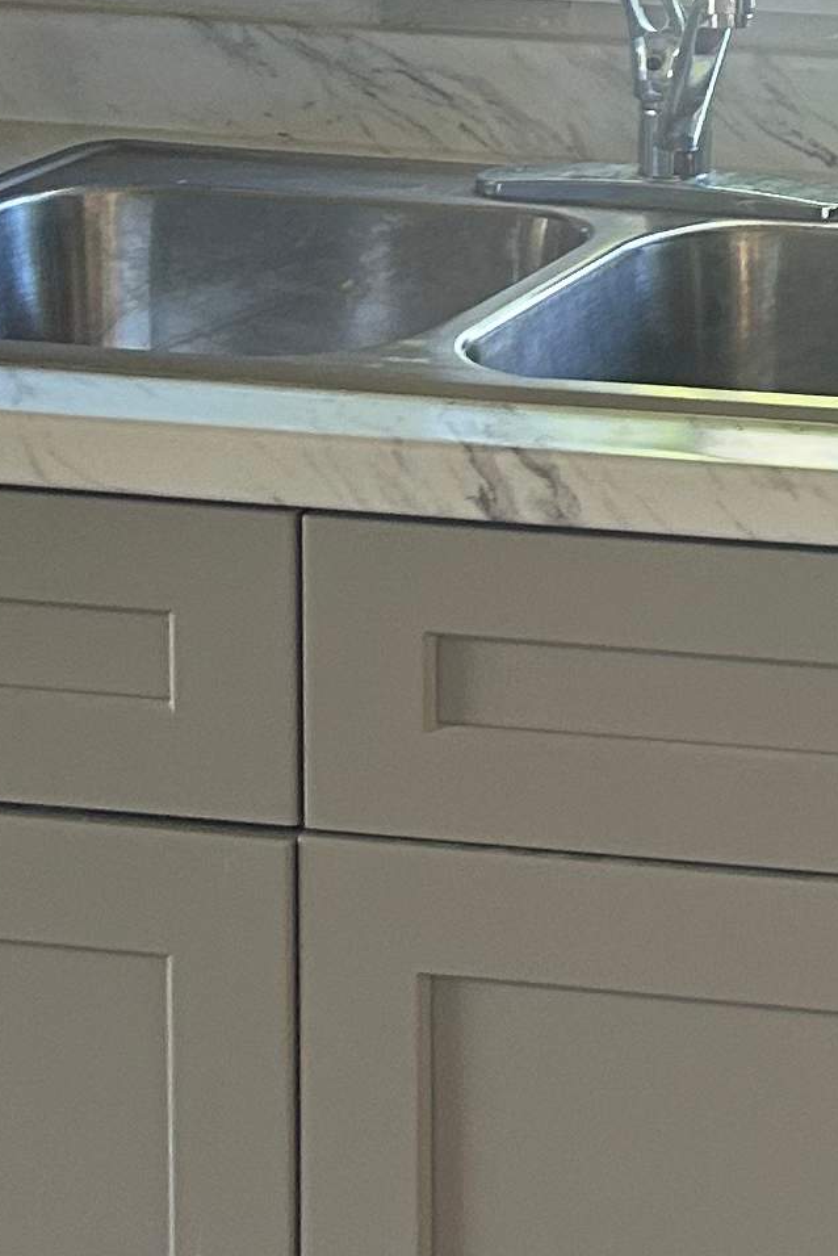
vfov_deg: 17.2
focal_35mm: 114
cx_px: 1798
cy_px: -236
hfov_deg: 10.8
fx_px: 3977
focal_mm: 5.7
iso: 125
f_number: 1.5
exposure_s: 1/68
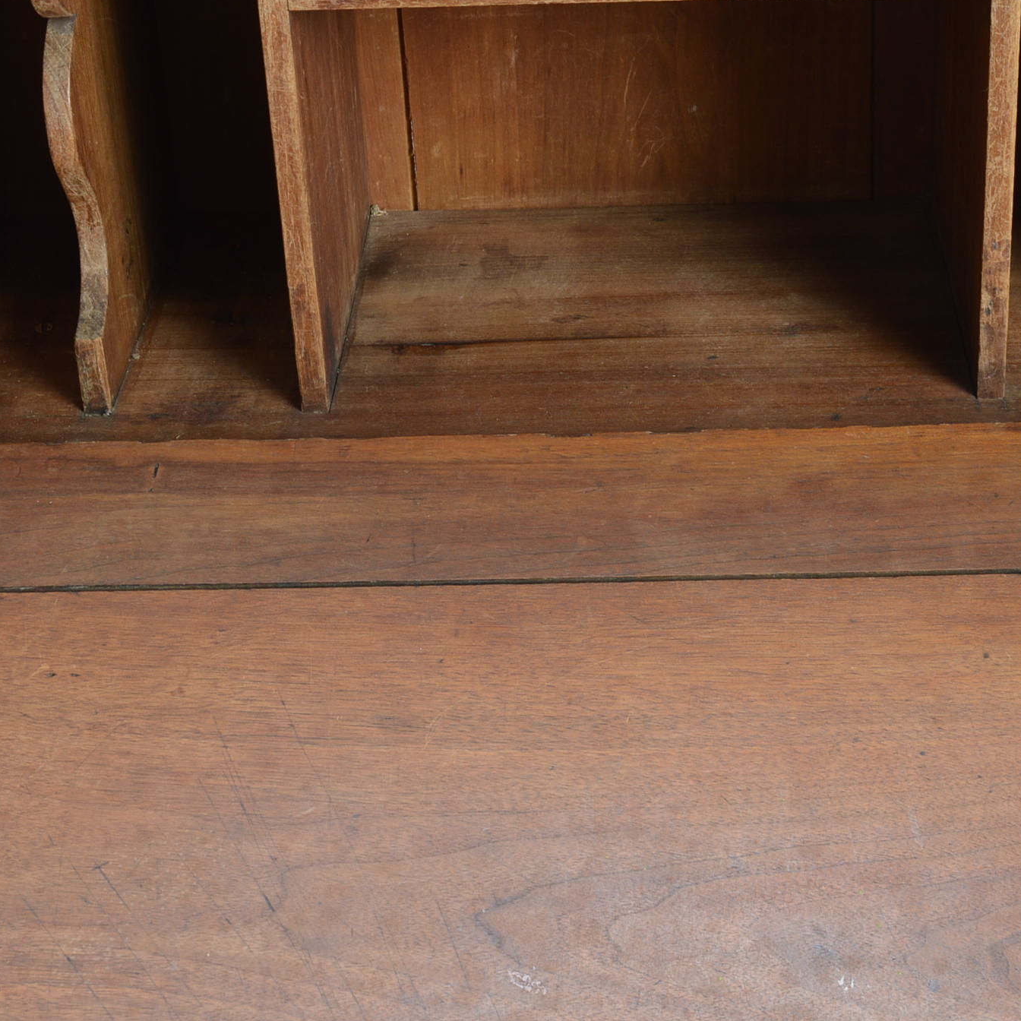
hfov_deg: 22.5
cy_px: 299
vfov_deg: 22.3
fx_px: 2568
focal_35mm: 77
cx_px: 593
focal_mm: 27
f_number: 9
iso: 100
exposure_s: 1/100
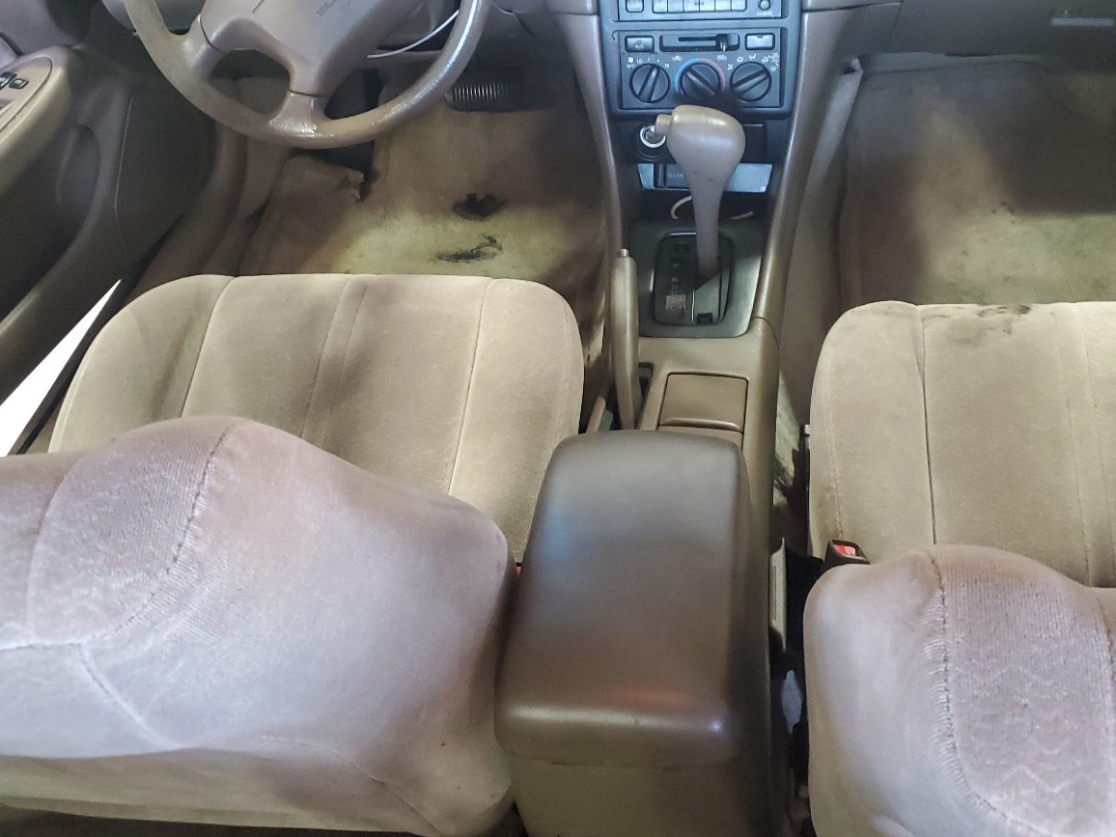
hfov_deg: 51.1
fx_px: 1161
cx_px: 662
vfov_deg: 39.3
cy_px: 294
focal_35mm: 36
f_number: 1.5
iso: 344
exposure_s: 1/30
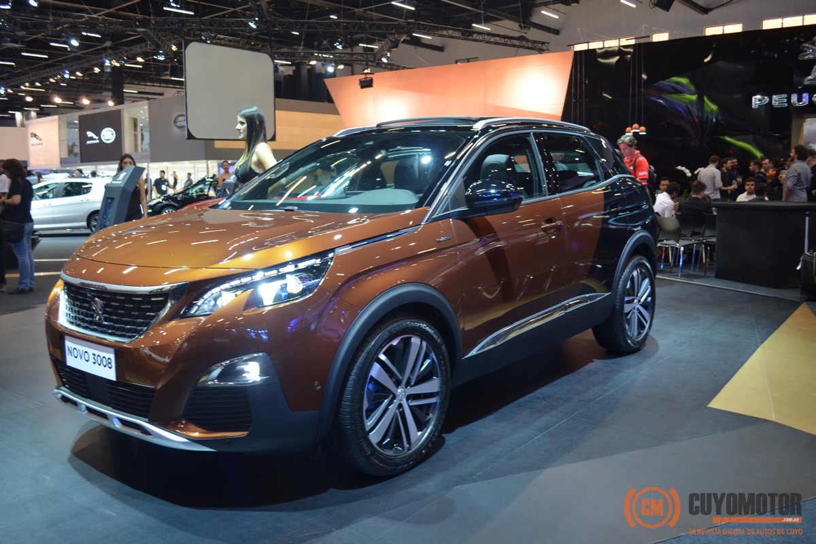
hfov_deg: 57.2
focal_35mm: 33
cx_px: 408
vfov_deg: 40.0
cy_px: 272
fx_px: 748
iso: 250
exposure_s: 1/20
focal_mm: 22
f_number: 3.8
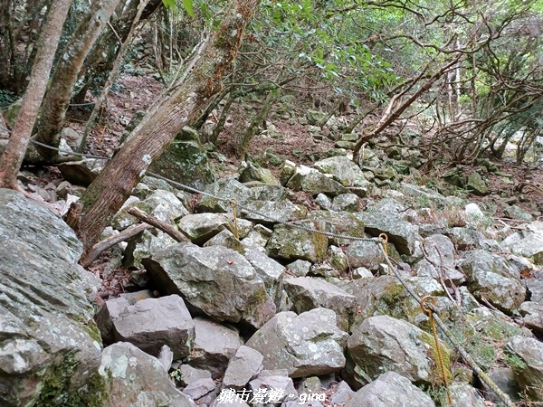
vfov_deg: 54.9
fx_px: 392
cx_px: 272
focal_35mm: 25
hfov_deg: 69.4
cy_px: 204
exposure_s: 1/49
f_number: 1.8
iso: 125
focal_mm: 4.6
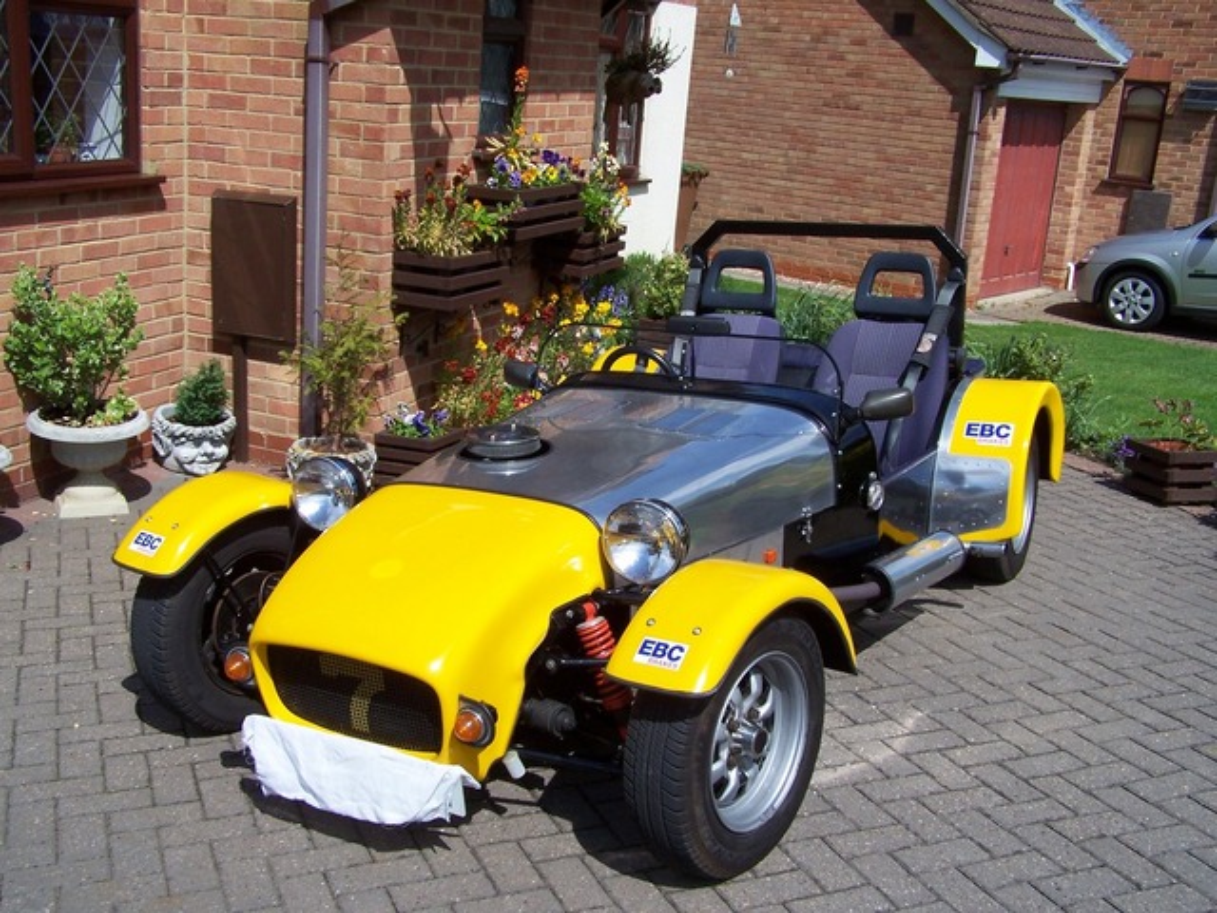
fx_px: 1336
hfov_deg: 49.0
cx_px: 608
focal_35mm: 38
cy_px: 456
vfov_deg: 37.7
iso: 80
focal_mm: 6.3
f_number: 4
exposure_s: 1/1000
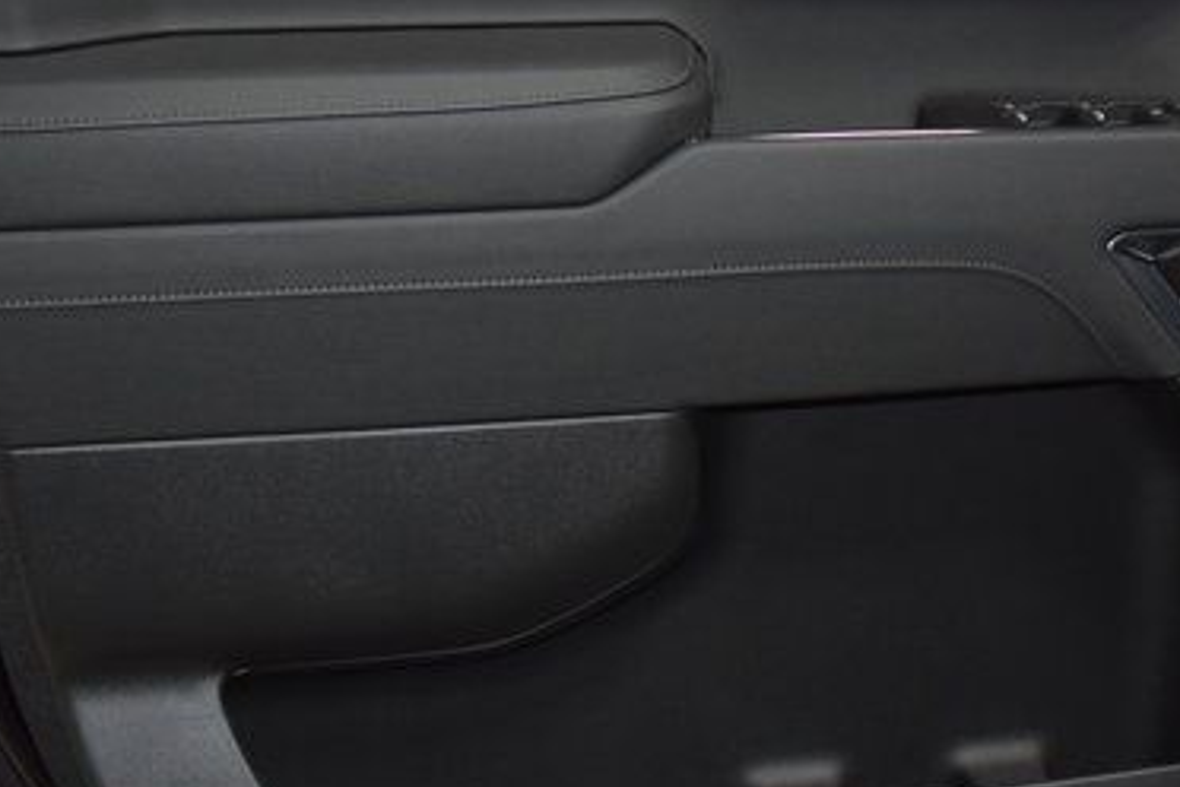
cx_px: 761
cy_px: 287
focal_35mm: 62
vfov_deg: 21.9
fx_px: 2032
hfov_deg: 32.2
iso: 1400
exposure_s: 1/125
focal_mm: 24
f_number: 3.8
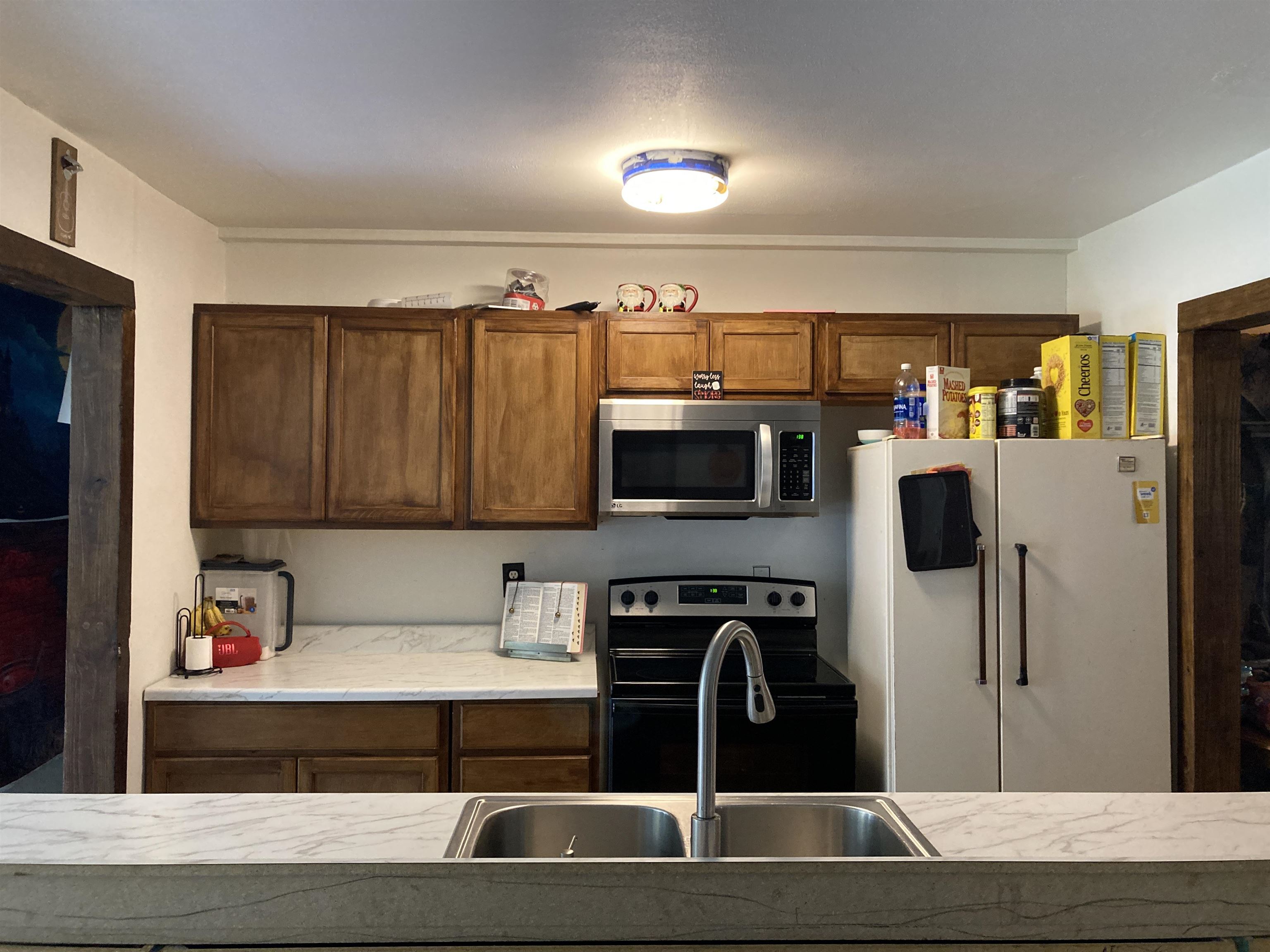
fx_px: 1027
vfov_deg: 49.7
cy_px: 476
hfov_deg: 63.4
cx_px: 635
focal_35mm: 28
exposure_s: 1/40
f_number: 1.8
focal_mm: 3.99
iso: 250
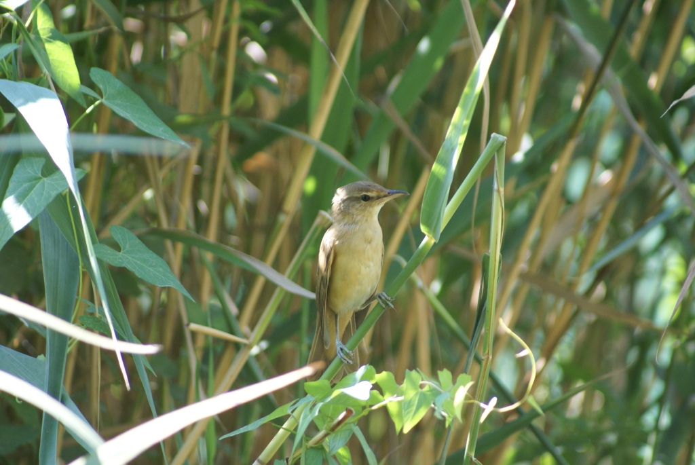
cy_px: 232
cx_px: 348
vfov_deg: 3.1
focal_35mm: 450
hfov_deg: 4.6
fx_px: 8696
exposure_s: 1/125
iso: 400
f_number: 5.6
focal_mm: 300
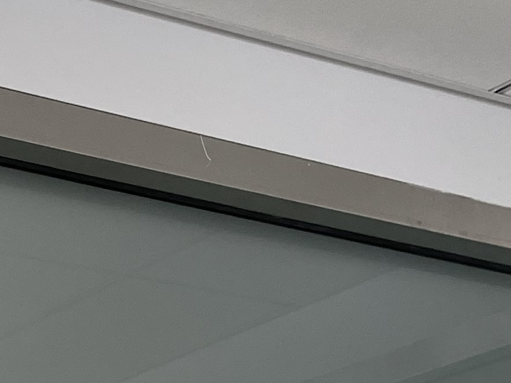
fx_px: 1757
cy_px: 779
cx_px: -177
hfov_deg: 15.6
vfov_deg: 11.2
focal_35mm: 119
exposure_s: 1/120
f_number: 1.6
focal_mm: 4.2
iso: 100
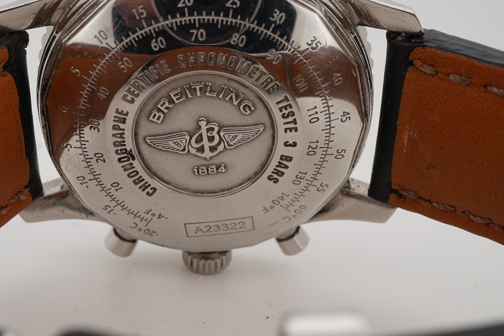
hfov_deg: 36.1
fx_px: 770
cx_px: 204
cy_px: 145
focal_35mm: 55
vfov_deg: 24.6
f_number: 22
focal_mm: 30
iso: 160
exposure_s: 1/160
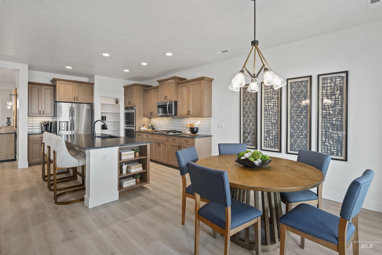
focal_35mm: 17
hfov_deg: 93.3
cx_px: 191
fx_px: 180
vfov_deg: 70.5
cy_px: 128
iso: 320
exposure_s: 1/3
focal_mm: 17
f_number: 6.3
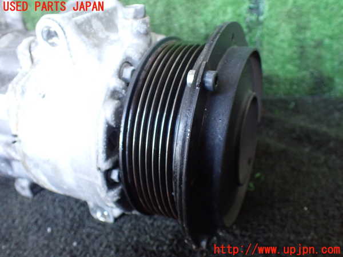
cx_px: 172
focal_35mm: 30
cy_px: 128
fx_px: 297
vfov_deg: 46.8
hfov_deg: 60.0
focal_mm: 5.4
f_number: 2.3
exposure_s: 1/125
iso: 800
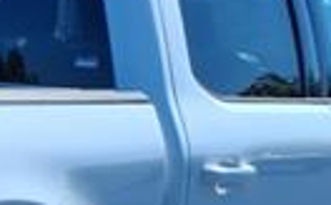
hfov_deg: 14.0
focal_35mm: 139
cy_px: 282
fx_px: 1252
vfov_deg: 9.2
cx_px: -191
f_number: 1.9
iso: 40
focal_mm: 3.58
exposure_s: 1/2000
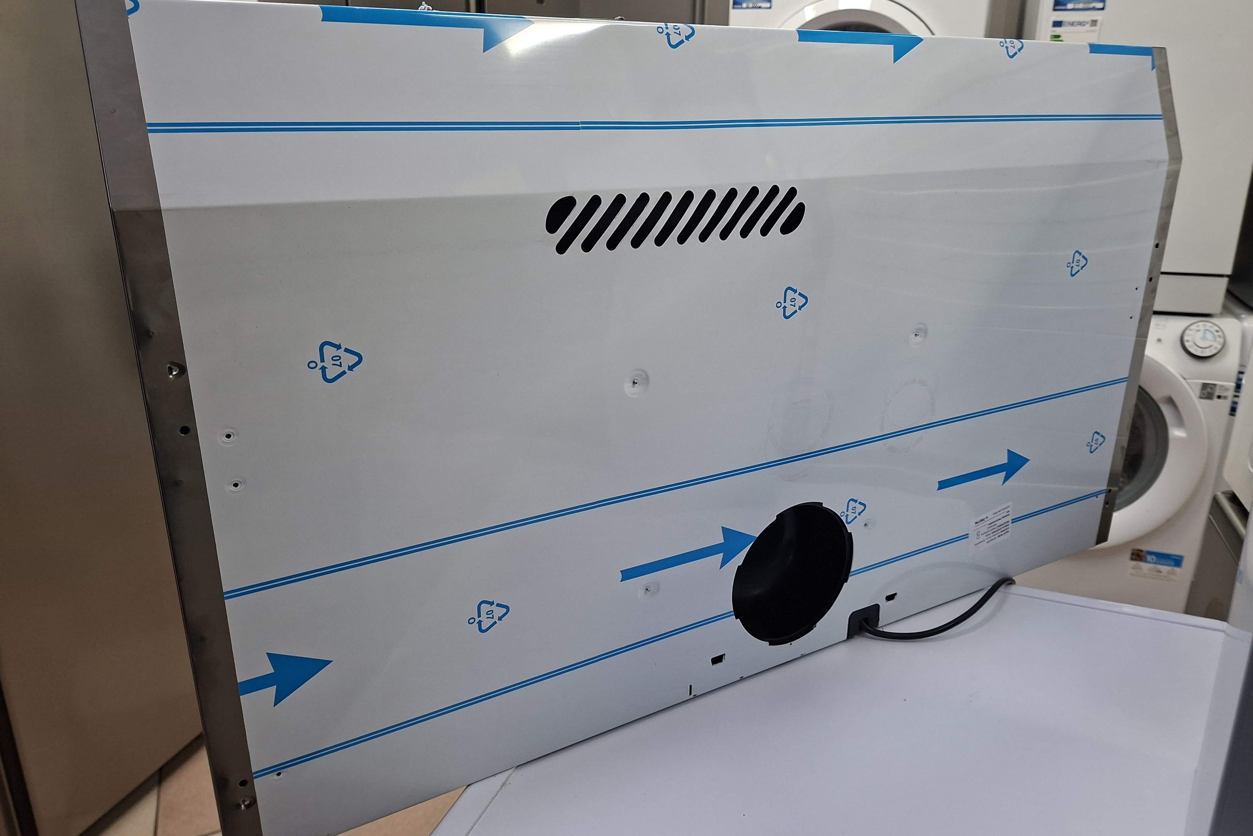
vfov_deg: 53.1
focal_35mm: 24
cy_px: 387
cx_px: 626
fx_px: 835
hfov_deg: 73.7
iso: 320
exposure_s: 1/100
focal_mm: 5.54
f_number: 1.8
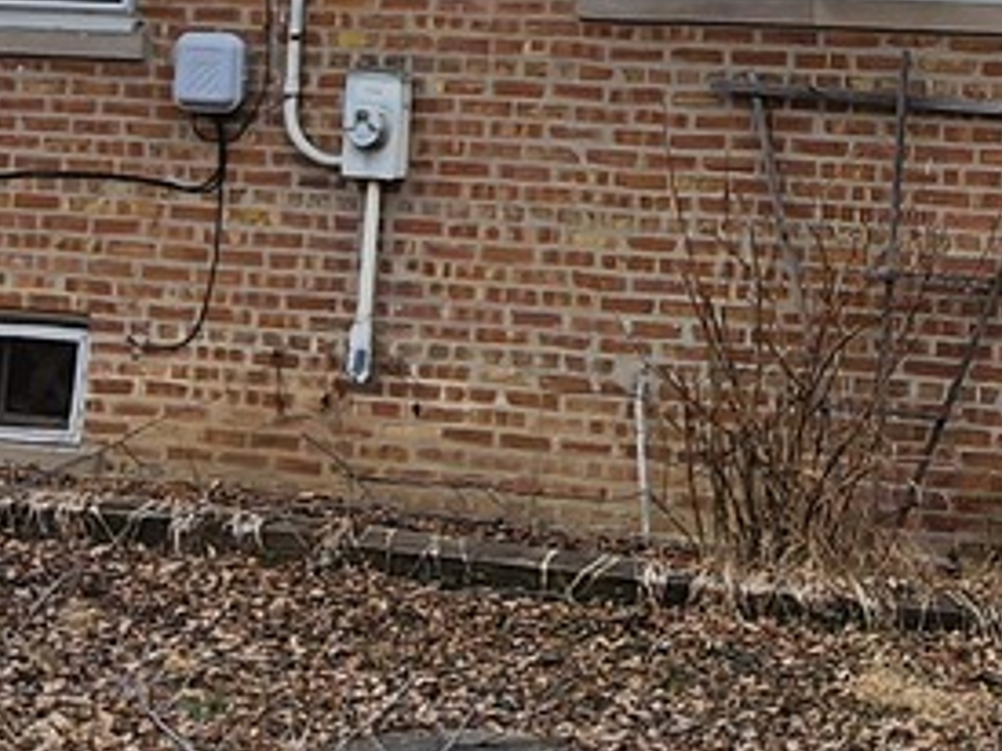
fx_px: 1967
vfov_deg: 20.9
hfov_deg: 28.4
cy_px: -4
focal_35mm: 68
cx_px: 670
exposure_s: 1/607
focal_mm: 2.2
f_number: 2.2
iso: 50
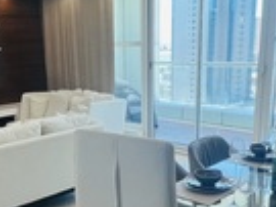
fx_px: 351
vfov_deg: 32.4
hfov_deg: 42.6
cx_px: 99
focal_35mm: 44
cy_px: 147
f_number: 1.8
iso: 80
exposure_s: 1/100
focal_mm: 1.57
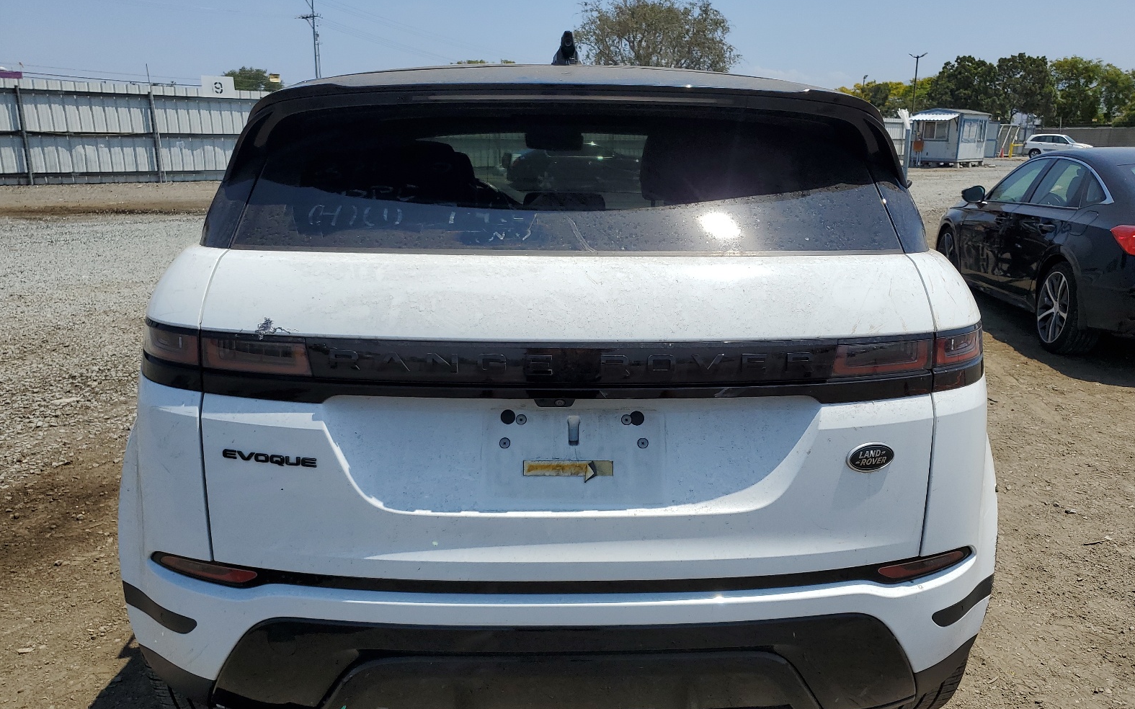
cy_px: 394
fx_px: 866
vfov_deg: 44.5
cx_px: 574
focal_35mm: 28
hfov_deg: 66.5
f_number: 1.5
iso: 50
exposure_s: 1/5000
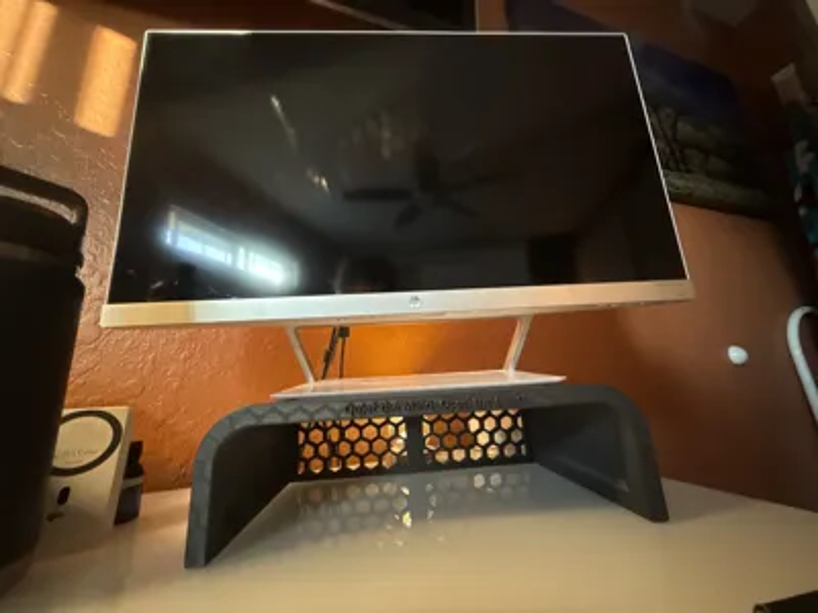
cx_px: 409
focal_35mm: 14
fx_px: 331
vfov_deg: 85.7
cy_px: 306
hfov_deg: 102.1
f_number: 2.2
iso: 1250
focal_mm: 2.22
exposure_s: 1/56
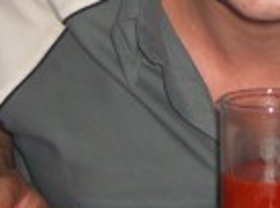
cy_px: -108
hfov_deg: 11.5
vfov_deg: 8.6
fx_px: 1347
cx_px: 366
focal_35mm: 167
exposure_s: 1/60
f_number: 2.8
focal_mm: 7.9
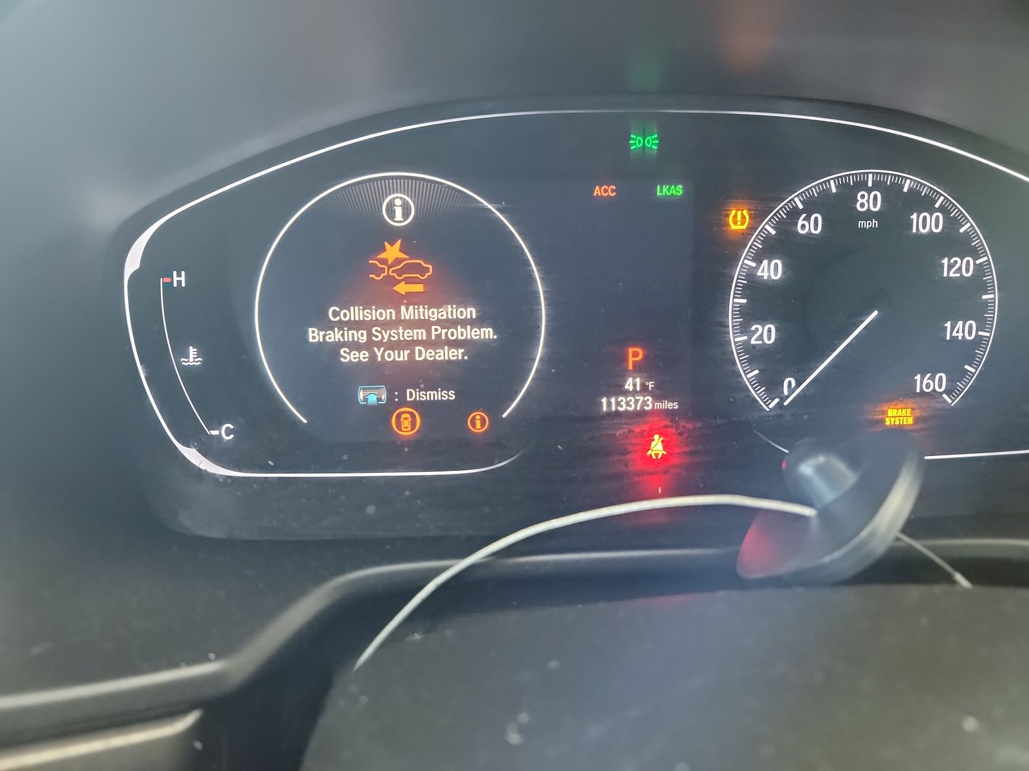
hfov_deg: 71.6
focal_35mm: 24
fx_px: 713
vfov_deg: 56.8
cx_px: 514
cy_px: 386
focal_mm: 6.7
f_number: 1.8
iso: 1578
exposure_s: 1/16
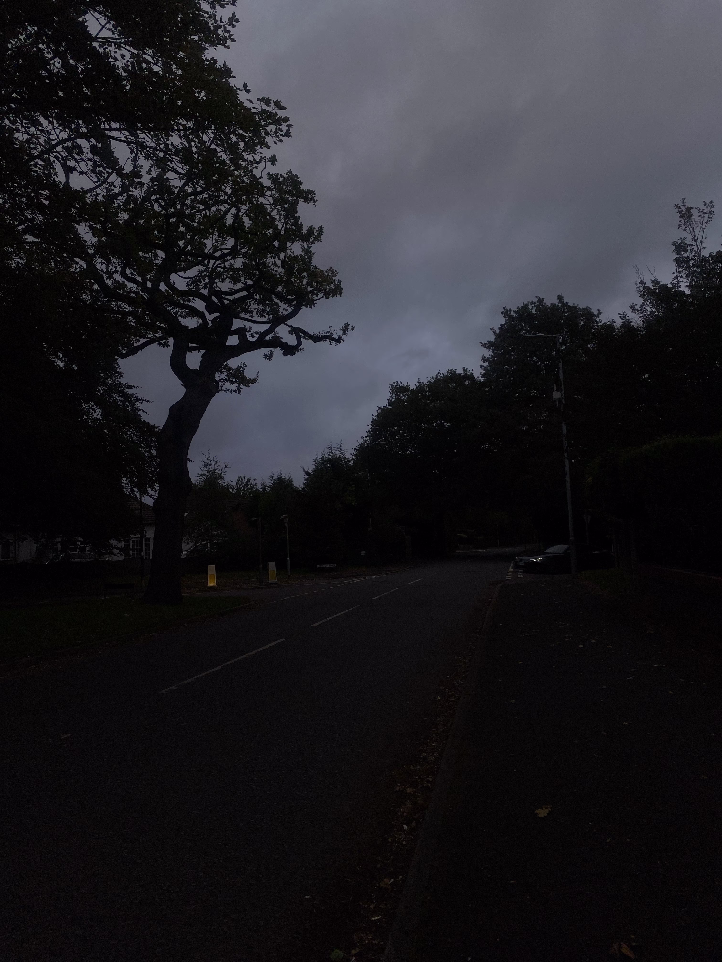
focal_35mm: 26
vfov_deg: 67.3
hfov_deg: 53.1
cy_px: 481
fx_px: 723
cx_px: 361
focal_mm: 4.25
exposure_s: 1/2222
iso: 32
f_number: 1.8
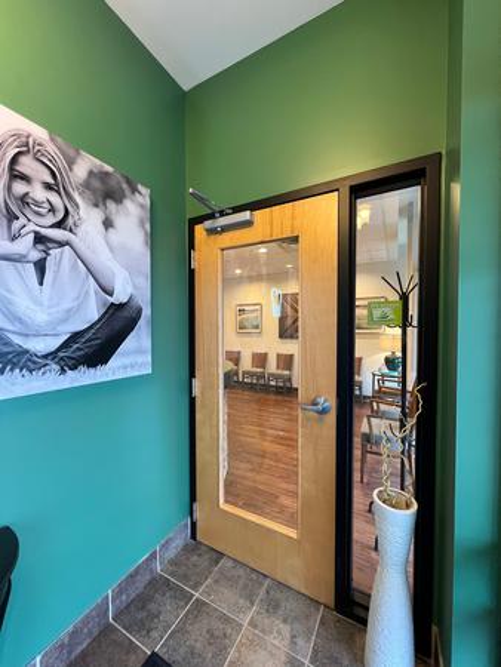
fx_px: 251
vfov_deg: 106.2
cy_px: 334
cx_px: 250
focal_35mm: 13
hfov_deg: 90.0
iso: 320
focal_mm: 1.57
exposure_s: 1/60
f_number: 1.8
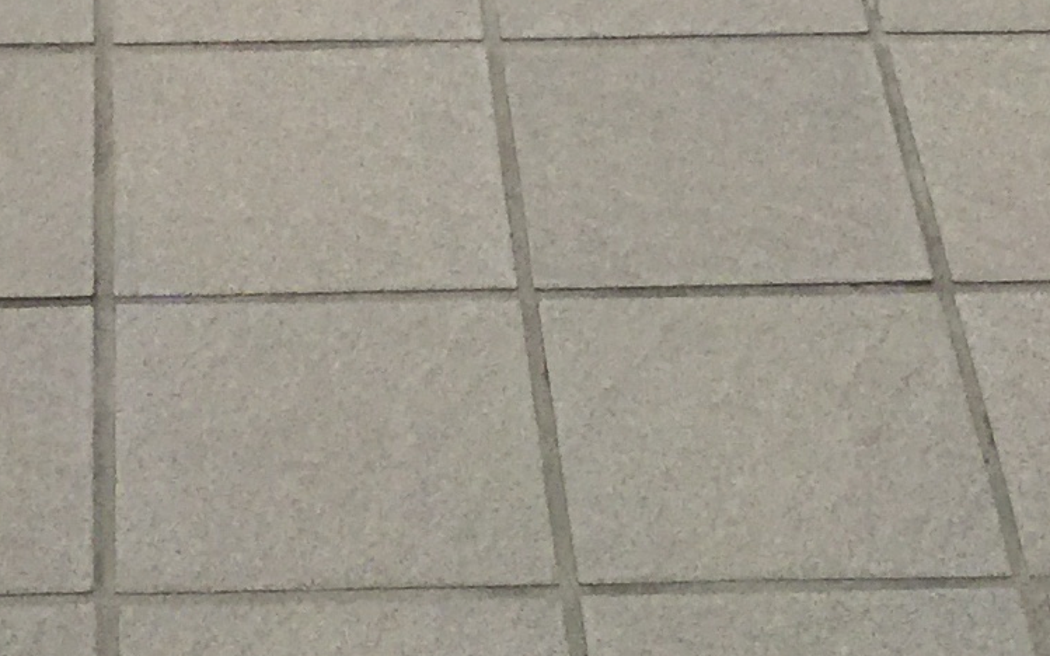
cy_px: 178
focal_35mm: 134
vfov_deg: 9.8
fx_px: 3834
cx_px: 310
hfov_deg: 15.5
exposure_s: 1/15
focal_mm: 4.15
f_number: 2.2
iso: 100
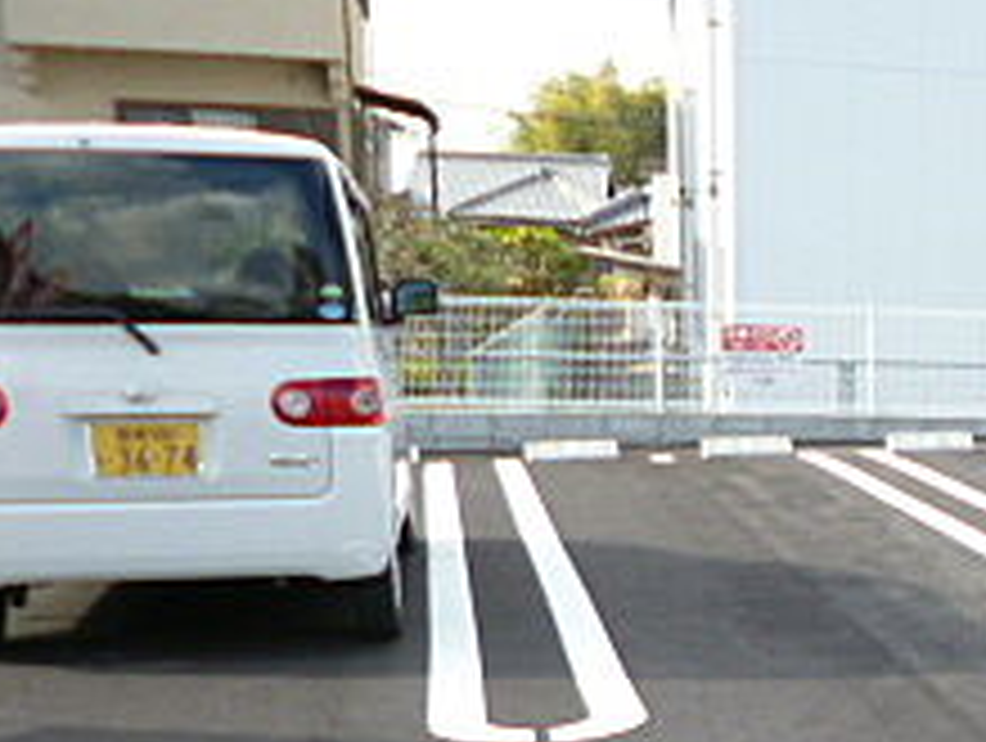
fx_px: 1997
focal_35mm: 70
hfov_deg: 24.8
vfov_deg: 19.8
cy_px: 895
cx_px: 1207
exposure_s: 1/320
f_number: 2.5
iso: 100
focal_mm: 4.3
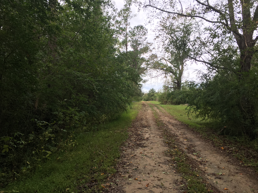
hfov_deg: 61.7
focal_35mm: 29
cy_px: 96
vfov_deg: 48.2
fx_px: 216
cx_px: 129
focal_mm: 4.15
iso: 25
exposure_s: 1/60
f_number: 2.2
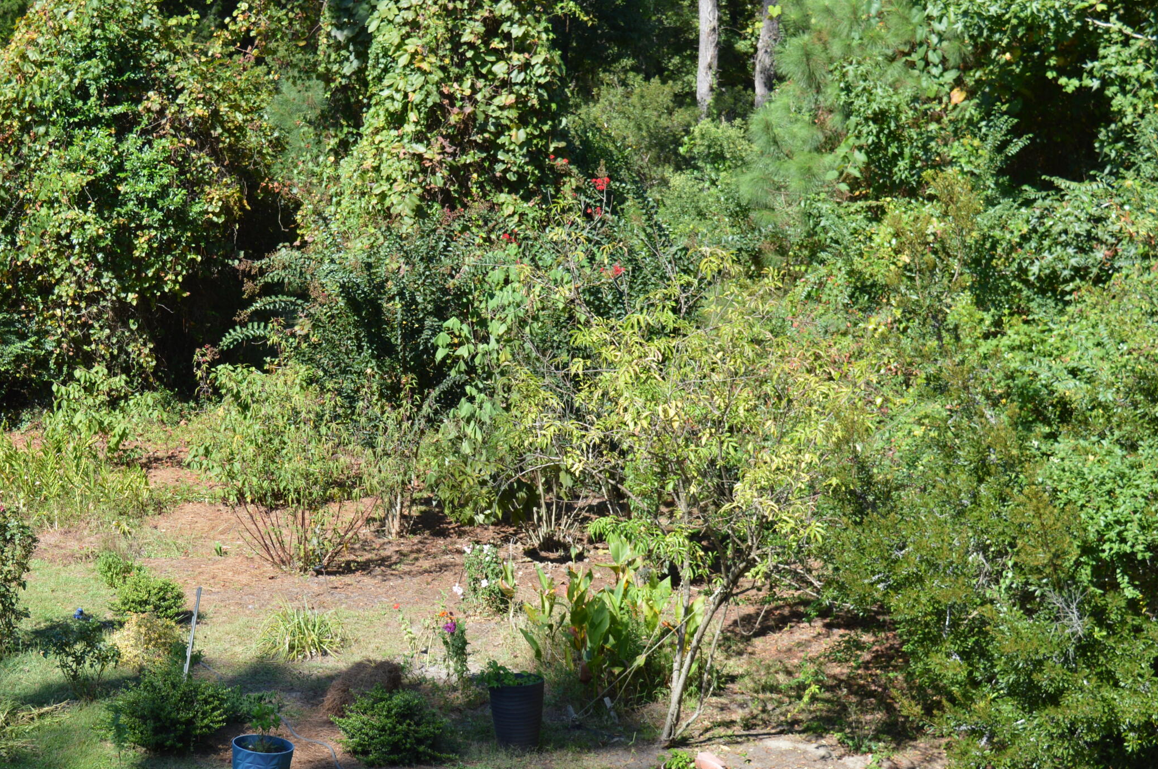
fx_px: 1960
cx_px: 476
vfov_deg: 22.2
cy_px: 399
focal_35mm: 61
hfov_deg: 32.8
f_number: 7.1
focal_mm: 28
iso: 100
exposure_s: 1/200
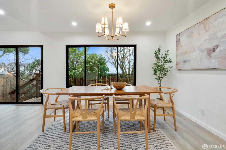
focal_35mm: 16
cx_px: 113
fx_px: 100
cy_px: 75
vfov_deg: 73.7
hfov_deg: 96.7
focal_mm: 16
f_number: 14
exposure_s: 1/2.5
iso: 400
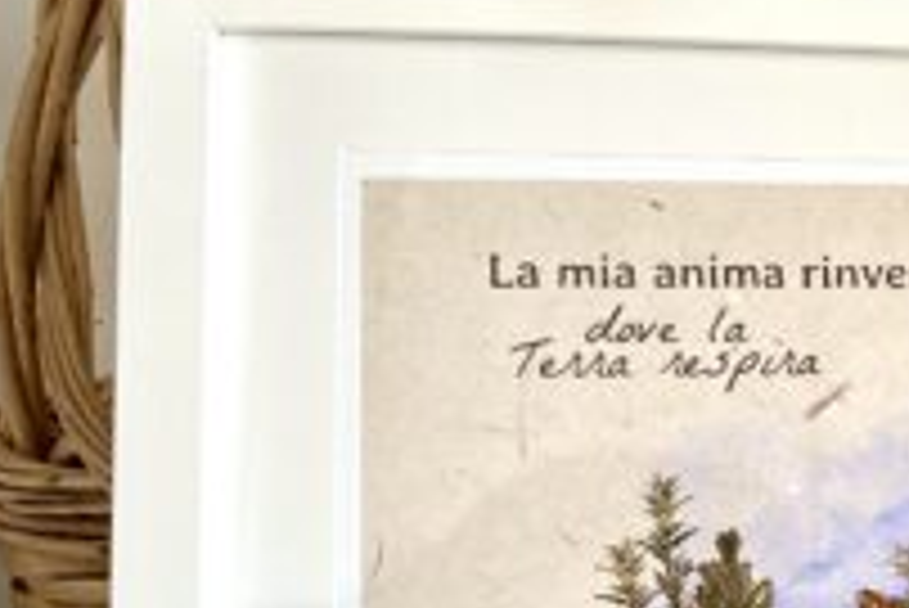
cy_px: 437
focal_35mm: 74
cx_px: 1215
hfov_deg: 23.7
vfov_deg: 18.4
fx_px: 1870
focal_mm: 6.86
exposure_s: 1/60
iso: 320
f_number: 1.78
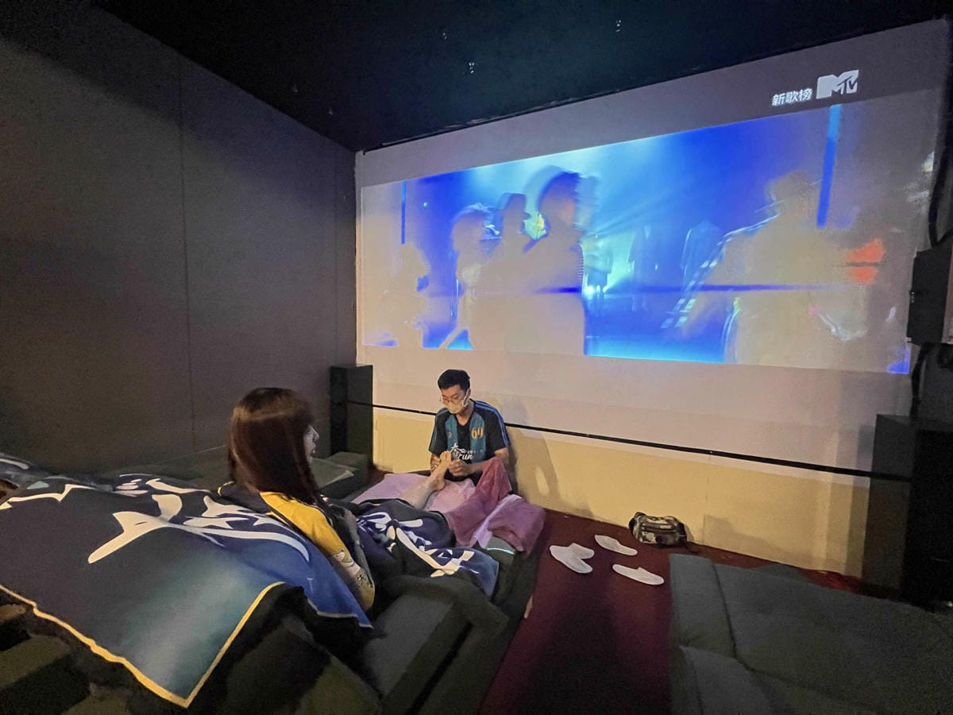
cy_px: 358
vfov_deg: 89.9
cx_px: 476
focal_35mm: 13
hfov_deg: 106.2
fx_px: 358
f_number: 1.8
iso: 1600
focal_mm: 1.57
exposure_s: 1/30
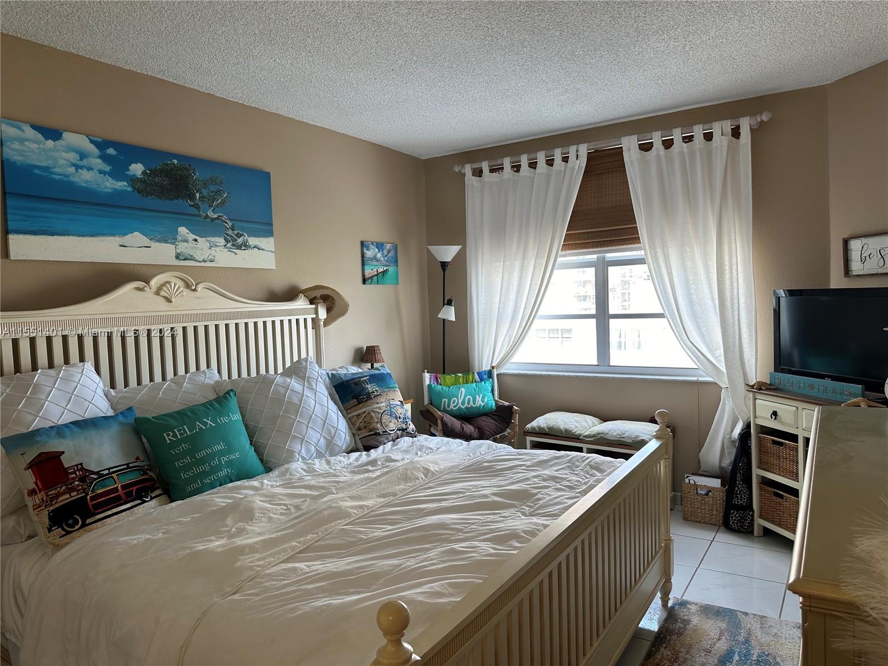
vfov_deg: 56.8
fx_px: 616
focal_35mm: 24
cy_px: 333
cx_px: 444
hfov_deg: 71.6
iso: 80
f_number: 1.78
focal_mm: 6.86
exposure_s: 1/120
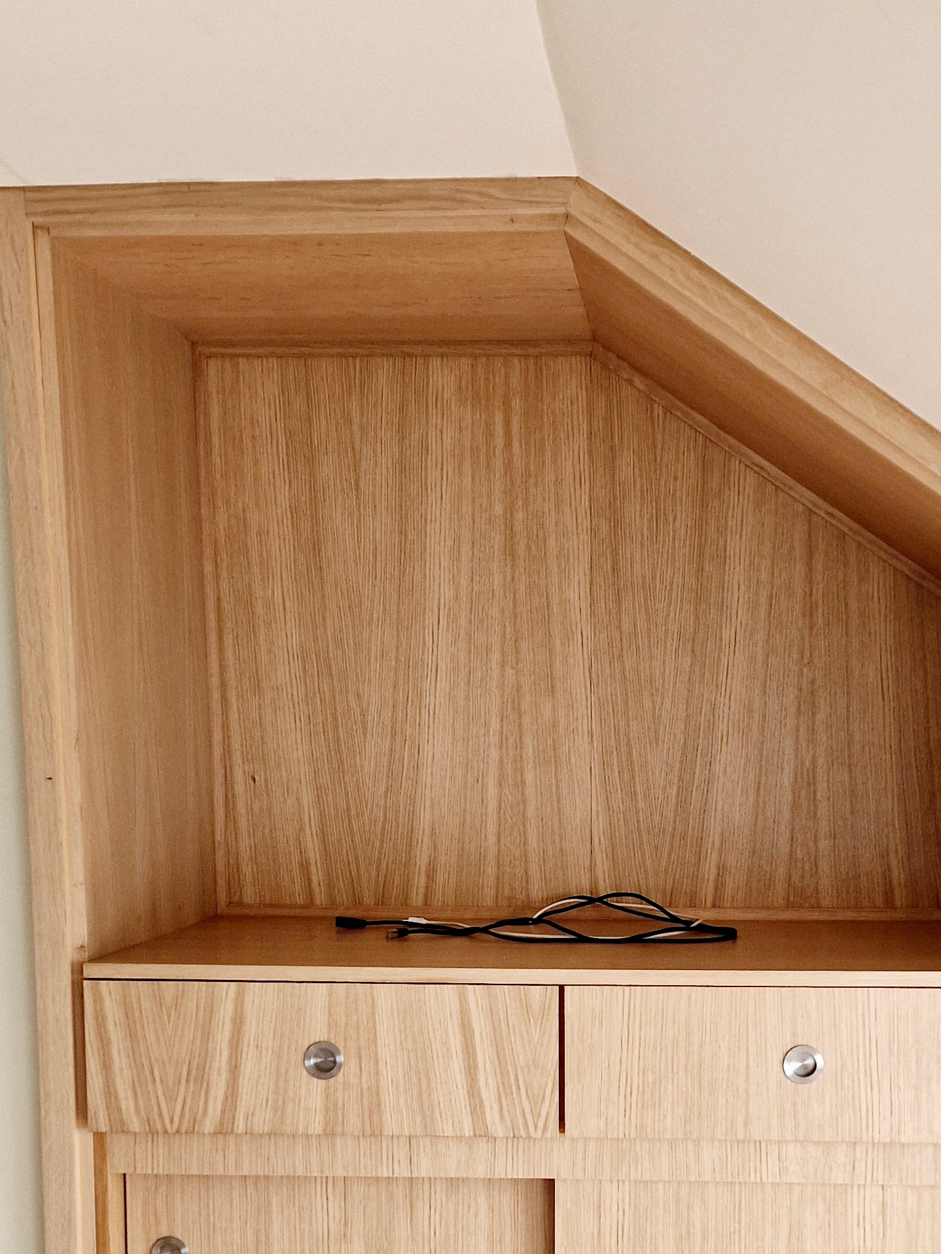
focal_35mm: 48
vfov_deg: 38.6
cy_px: 950
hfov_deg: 30.2
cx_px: 557
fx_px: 1740
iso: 160
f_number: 1.8
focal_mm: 6.4
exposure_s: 1/100
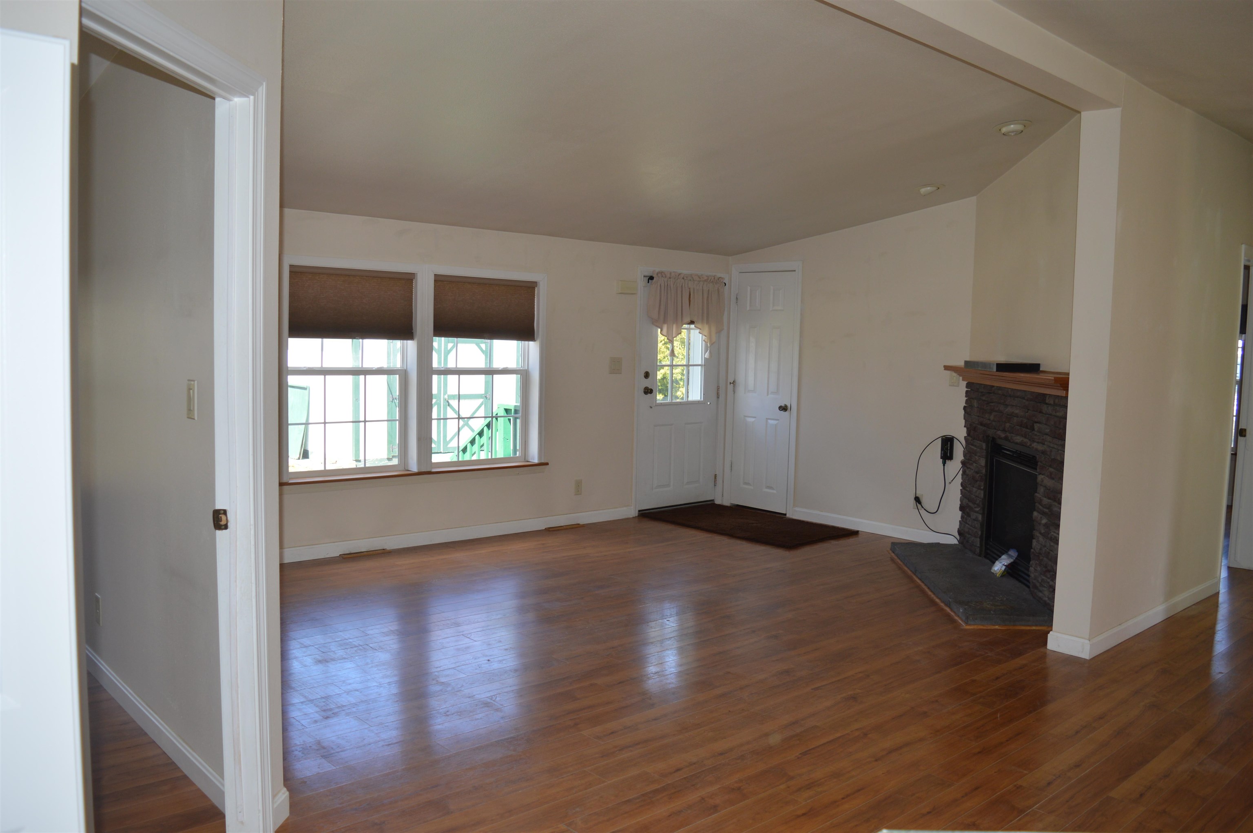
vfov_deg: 47.8
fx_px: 939
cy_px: 416
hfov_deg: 67.4
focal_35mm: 27
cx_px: 626
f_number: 4
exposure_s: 1/125
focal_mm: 18
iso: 180
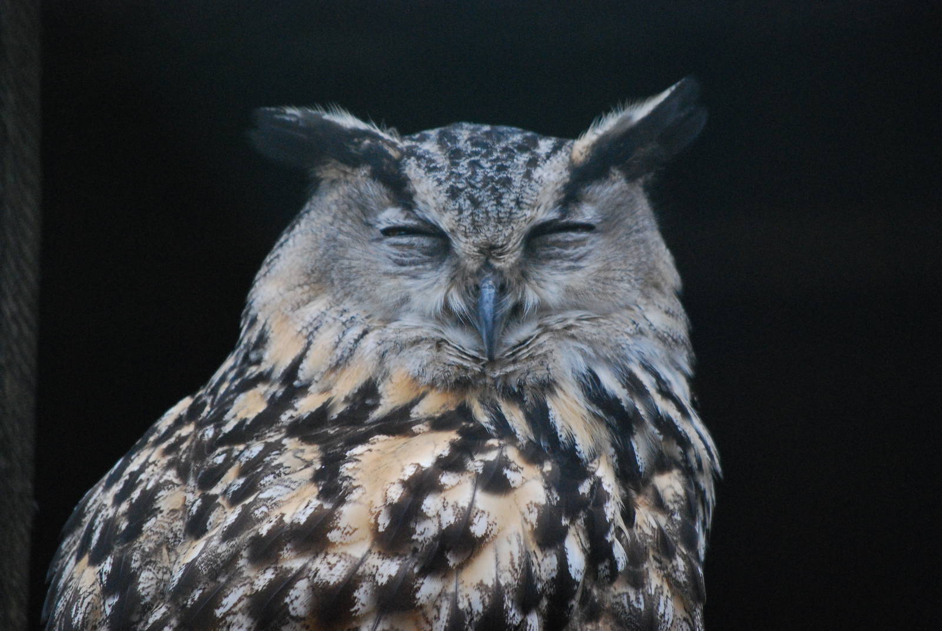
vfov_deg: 4.8
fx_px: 7466
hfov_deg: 7.2
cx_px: 471
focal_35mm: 285
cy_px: 316
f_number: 5.6
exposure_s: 1/125
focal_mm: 190
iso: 1600
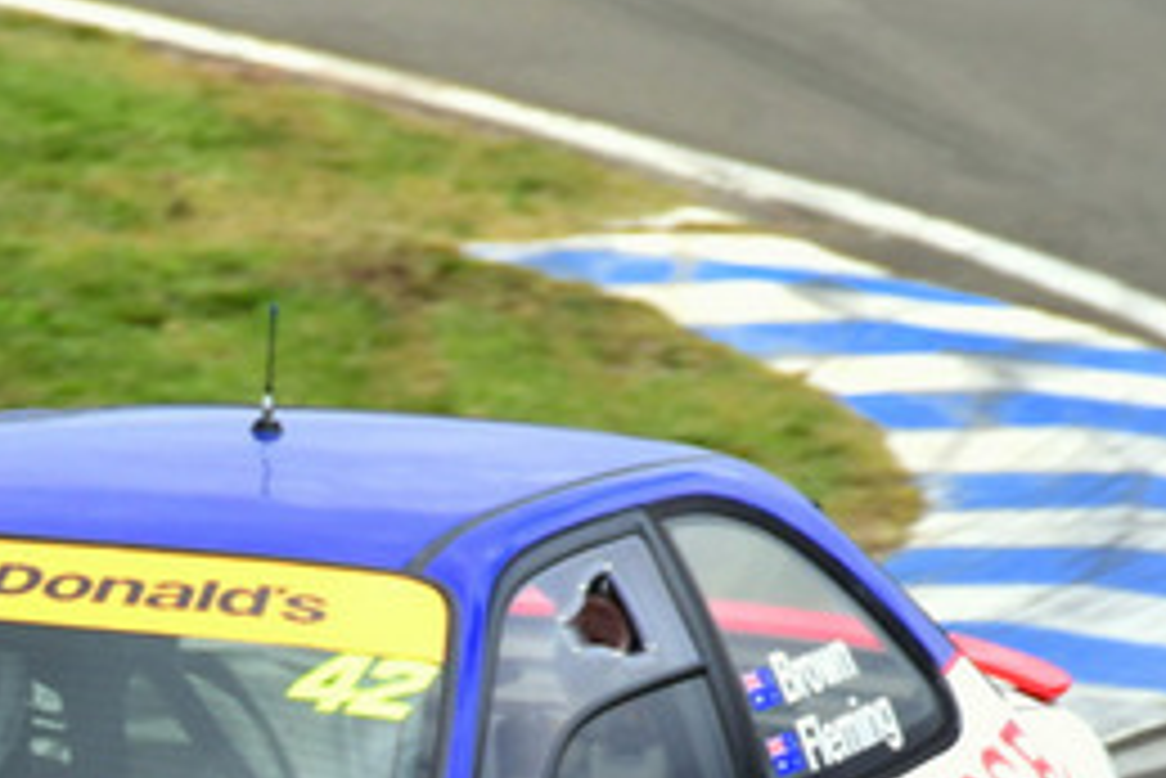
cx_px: -153
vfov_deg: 0.6
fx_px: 72167
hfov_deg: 0.9
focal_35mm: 2227
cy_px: 1057
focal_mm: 480
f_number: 10
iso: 400
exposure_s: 1/640
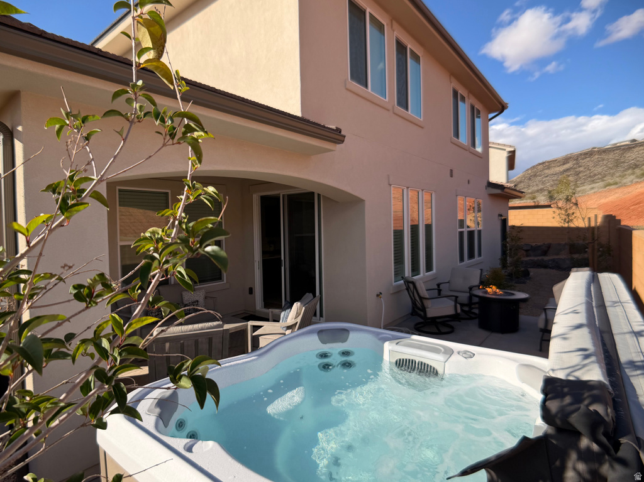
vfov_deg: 56.8
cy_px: 241
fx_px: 446
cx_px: 322
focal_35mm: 24
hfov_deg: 71.6
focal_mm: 6.76
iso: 80
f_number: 1.78
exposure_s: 1/3953
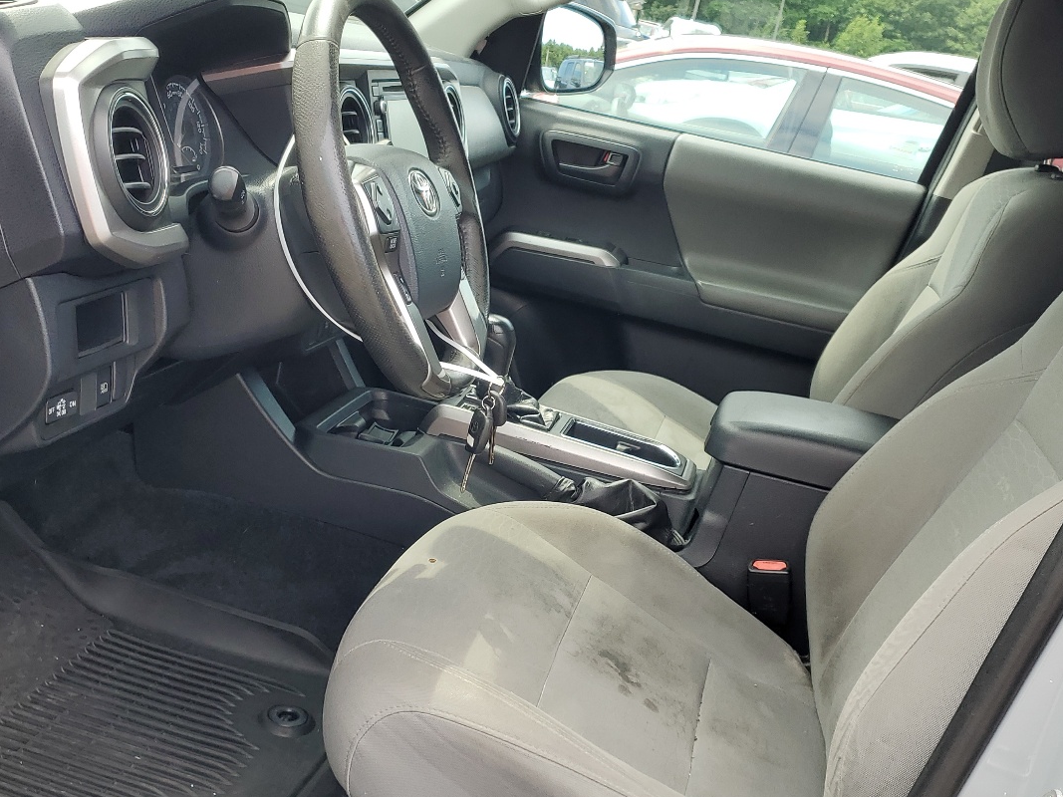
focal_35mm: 39
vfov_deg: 36.8
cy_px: 420
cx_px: 524
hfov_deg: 47.9
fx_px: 1197
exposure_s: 1/270
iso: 50
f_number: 1.5
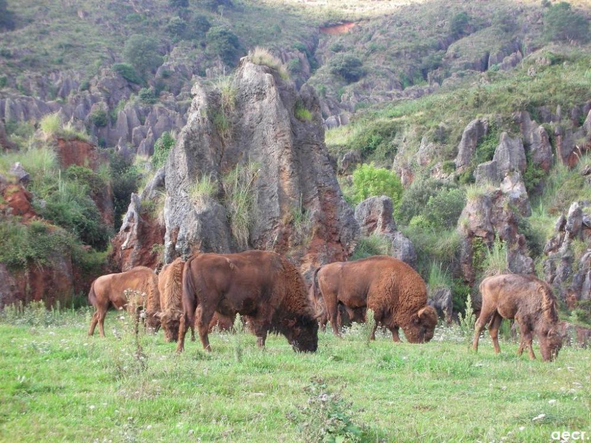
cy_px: 222
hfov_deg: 26.7
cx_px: 296
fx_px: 1246
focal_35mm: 73
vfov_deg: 20.2
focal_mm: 12.2
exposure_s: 1/30.1
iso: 50
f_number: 4.4
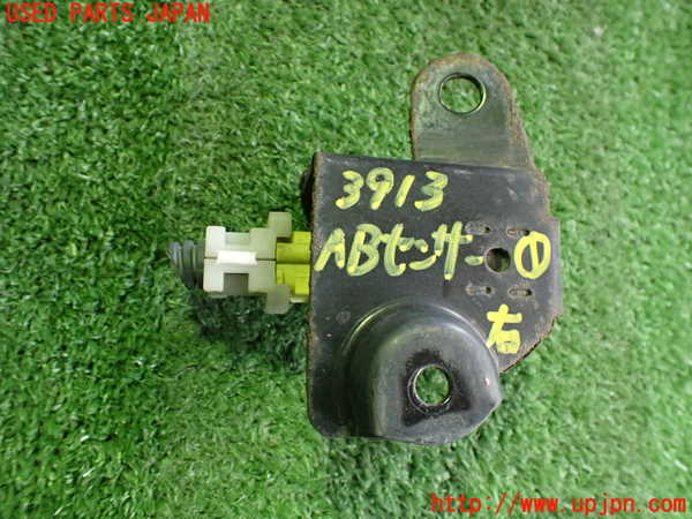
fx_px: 600
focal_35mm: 30
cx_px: 346
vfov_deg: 46.8
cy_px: 260
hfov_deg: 60.0
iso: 800
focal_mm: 5.4
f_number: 2.3
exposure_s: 1/60
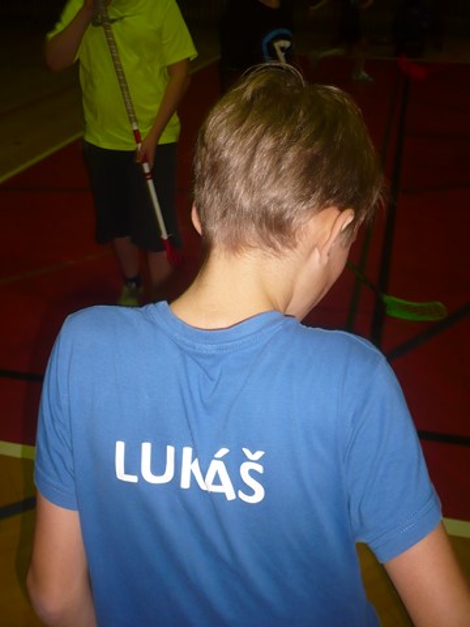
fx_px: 724
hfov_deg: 36.0
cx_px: 235
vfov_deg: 46.8
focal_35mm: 40
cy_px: 314
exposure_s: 1/30
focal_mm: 6.6
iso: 100
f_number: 3
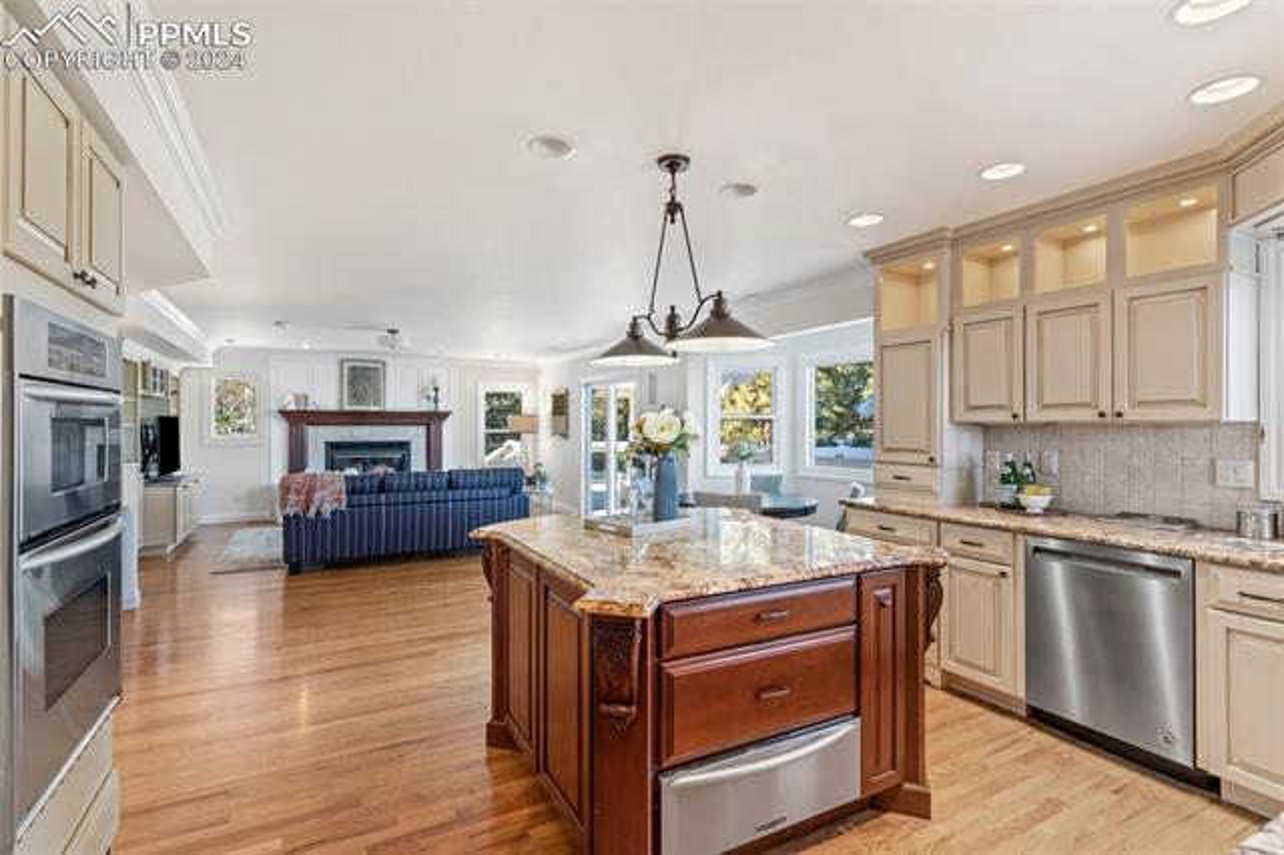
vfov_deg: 70.4
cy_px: 428
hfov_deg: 93.3
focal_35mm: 17
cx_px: 642
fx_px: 606
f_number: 8
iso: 400
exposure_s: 1/4
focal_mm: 17
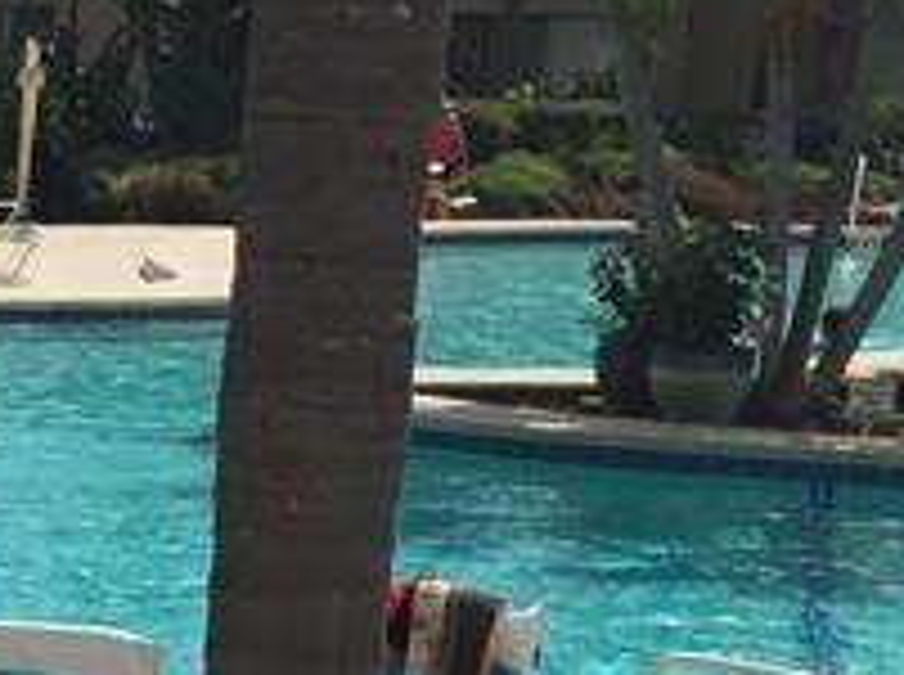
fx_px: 3858
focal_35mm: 148
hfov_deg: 11.9
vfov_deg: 10.0
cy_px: 464
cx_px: -926
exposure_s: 1/4950
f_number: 2.2
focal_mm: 4.15
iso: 32
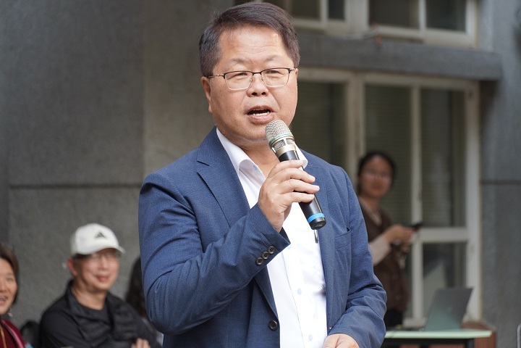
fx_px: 2692
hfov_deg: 11.1
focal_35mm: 186
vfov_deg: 7.4
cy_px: 174
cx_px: 260
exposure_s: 1/200
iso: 320
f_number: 5.6
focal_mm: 124
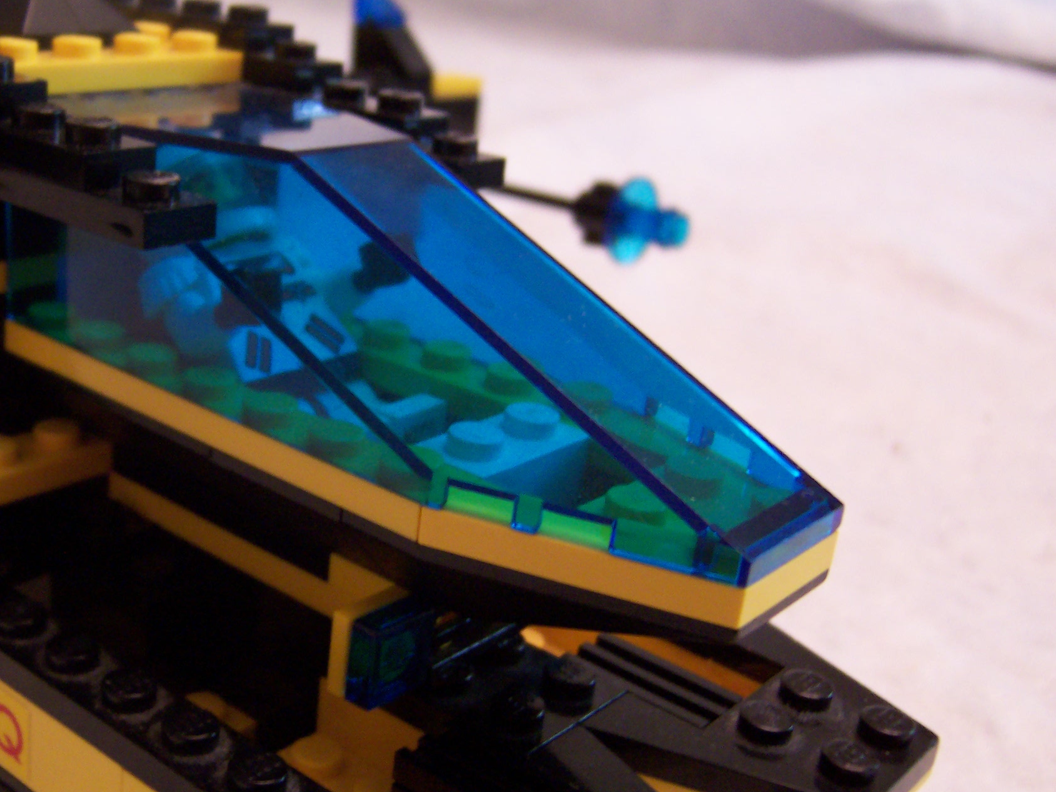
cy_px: 436
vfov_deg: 32.2
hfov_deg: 41.5
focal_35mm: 45
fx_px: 1373
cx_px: 346
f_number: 2.8
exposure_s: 1/8
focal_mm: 5.5
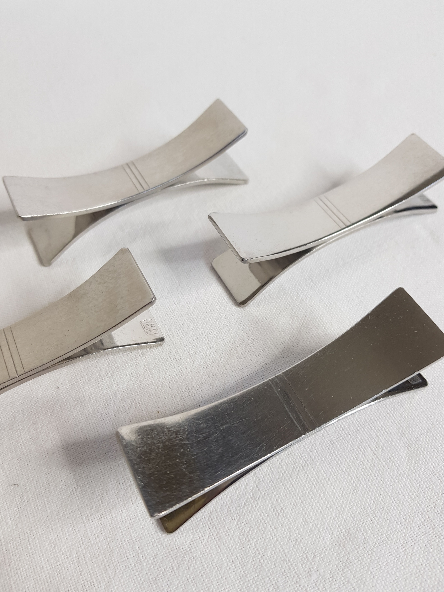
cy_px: 296
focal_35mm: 26
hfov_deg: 53.1
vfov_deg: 67.3
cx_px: 222
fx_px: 445
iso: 50
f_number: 1.7
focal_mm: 4.2
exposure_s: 1/50
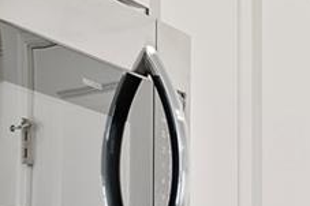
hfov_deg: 8.1
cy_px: 363
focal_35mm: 226
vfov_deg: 6.0
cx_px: 841
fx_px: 1945
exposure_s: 1.3
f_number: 9
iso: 100
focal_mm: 32
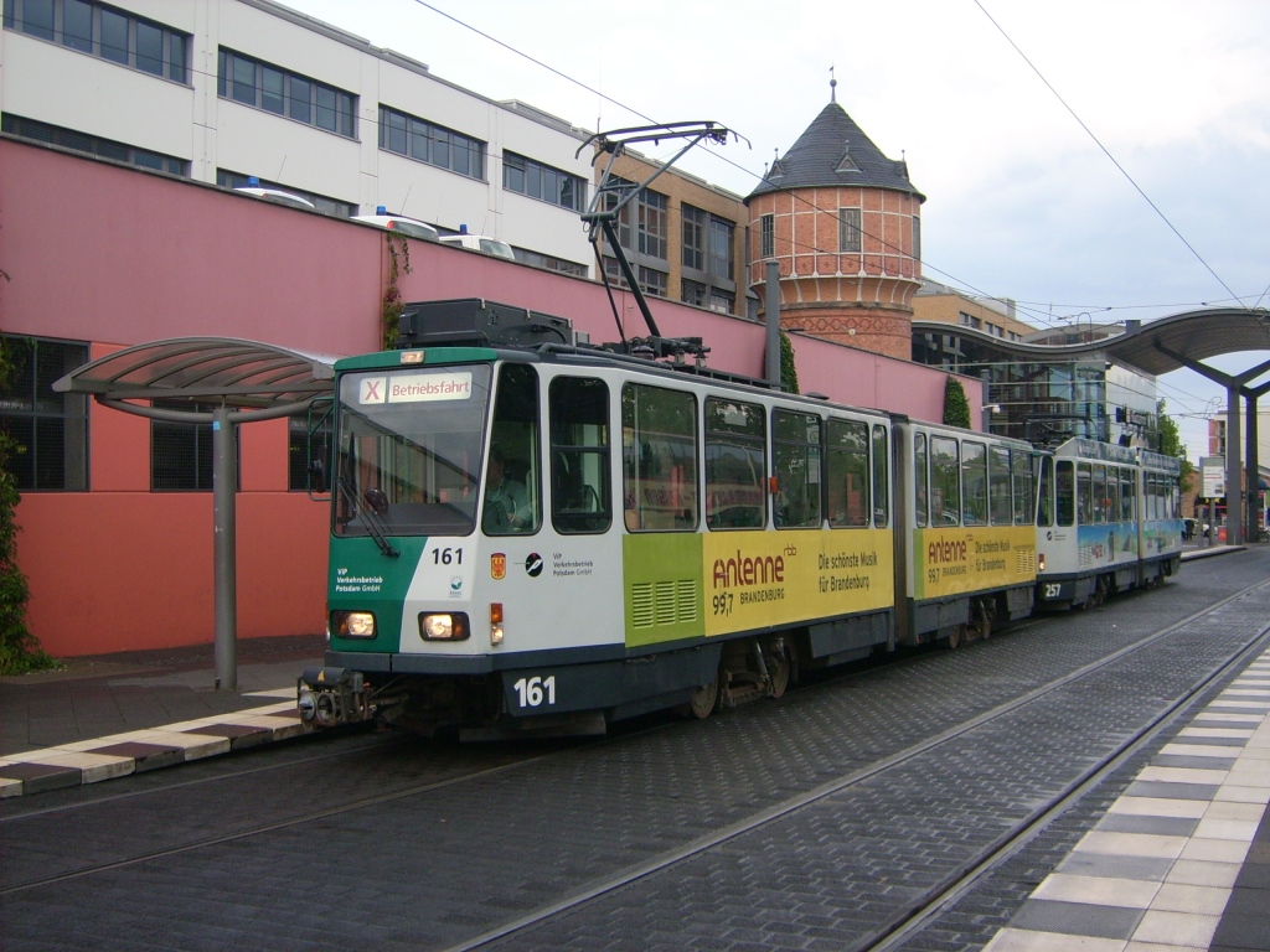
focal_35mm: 45
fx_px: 1651
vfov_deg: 32.2
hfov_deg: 42.1
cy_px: 476
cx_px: 635
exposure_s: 1/250
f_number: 3.1
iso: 50
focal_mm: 7.53
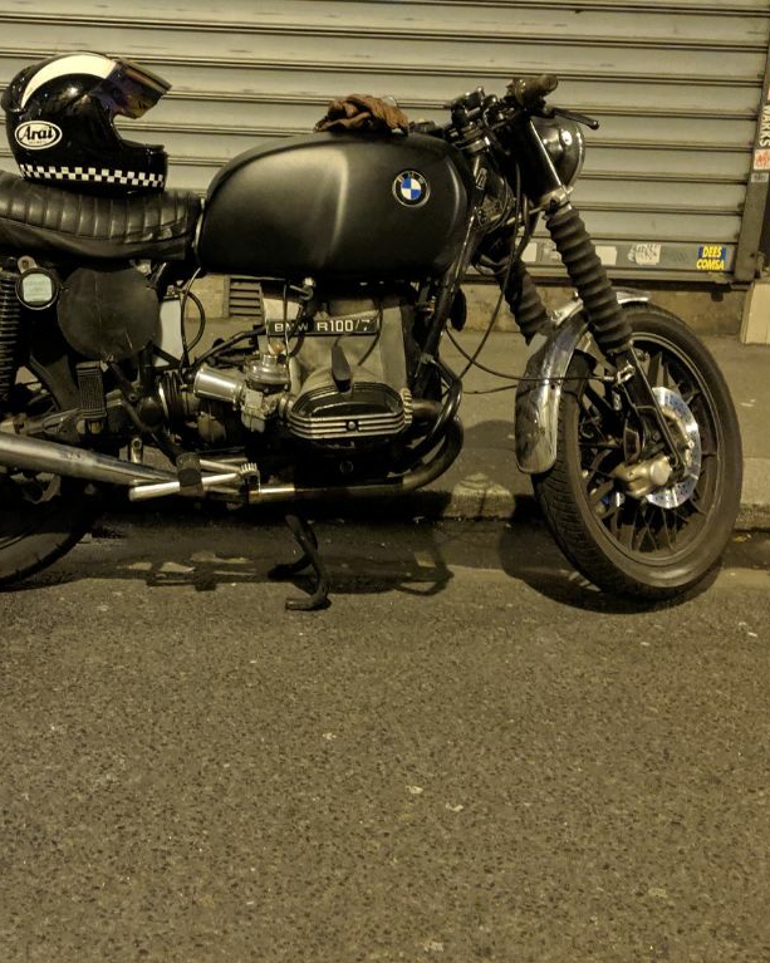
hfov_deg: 33.8
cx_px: 254
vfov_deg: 41.9
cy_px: 422
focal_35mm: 44
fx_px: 1254
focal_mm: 4.44
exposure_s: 1/16.7
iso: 1065
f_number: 1.8
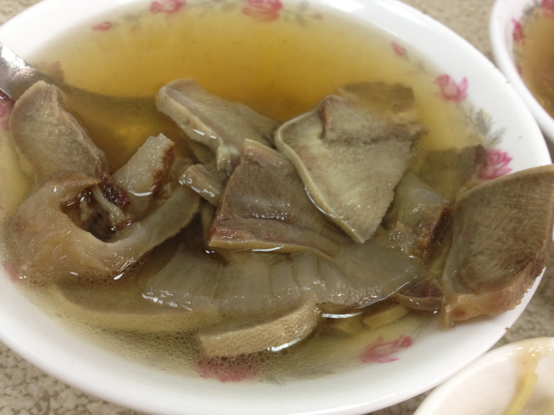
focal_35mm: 35
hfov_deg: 52.6
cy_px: 208
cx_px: 277
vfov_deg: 40.7
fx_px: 560
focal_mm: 4.28
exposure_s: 1/20
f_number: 2.4
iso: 125
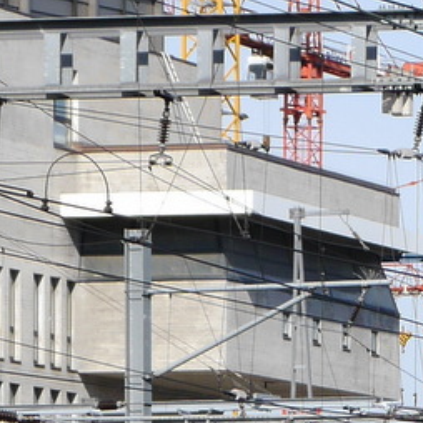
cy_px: 739
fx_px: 4853
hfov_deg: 4.9
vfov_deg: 4.9
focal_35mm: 351
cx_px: 986
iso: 160
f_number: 8
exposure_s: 1/320
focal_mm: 42
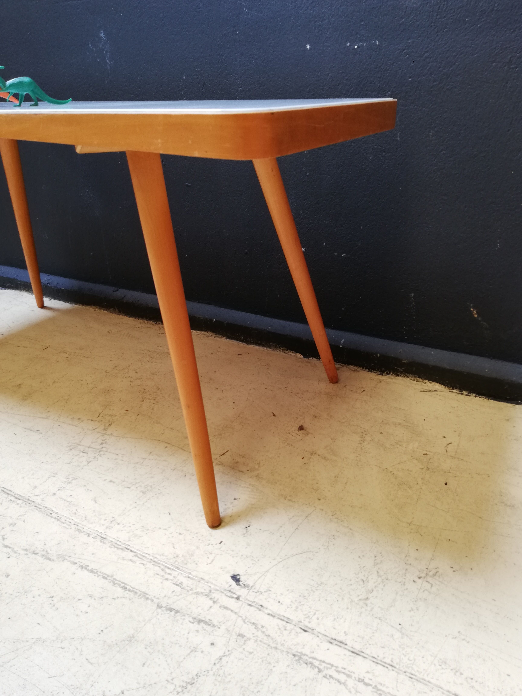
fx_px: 523
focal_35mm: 26
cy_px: 348
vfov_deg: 67.3
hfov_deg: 53.1
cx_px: 261
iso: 100
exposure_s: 1/50
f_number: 2.2
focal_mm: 3.81
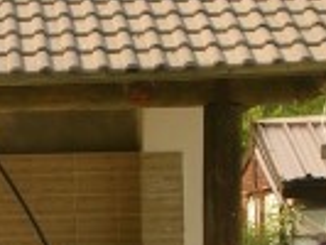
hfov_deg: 6.1
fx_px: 3026
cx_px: -13
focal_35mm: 321
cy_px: 203
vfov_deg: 4.6
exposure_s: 1/135
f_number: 4.5
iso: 50
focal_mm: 15.2
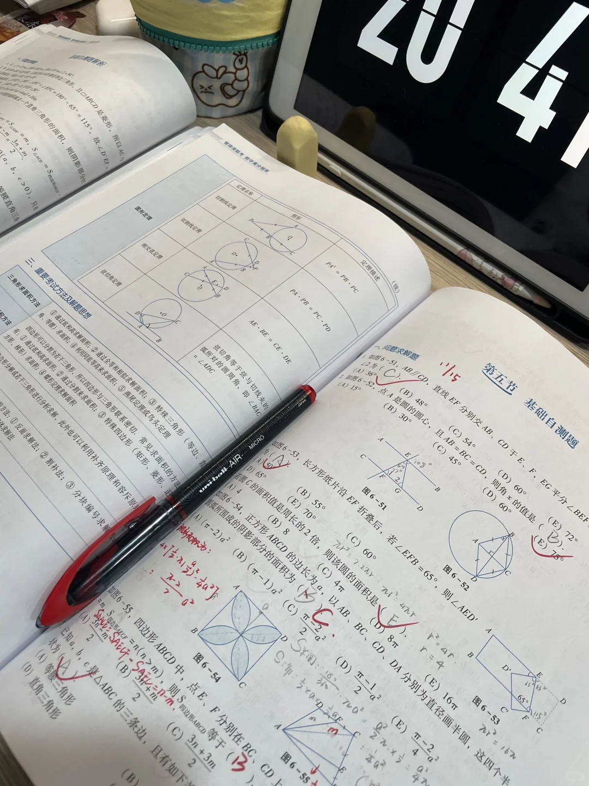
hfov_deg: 53.1
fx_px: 590
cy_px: 393
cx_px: 294
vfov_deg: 67.3
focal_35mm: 26
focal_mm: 4.2
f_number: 1.6
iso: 100
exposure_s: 1/121
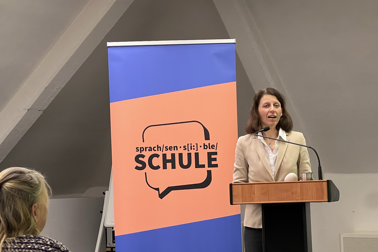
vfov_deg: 14.0
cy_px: 155
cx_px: 163
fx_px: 1029
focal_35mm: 98
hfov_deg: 20.8
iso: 400
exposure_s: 1/50
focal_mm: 9
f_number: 2.8
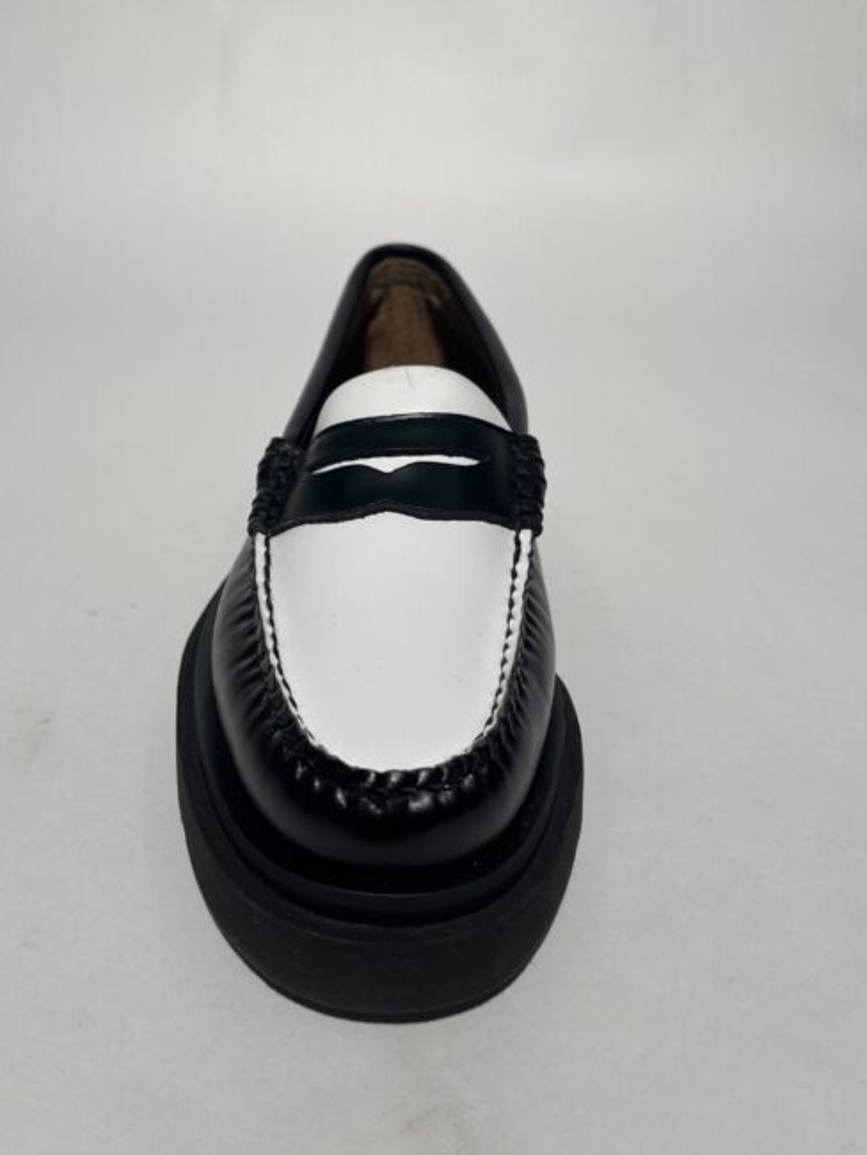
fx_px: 1068
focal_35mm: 32
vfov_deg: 56.5
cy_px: 487
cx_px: 366
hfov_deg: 44.0
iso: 50
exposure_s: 1/602
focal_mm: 5.1
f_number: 1.6
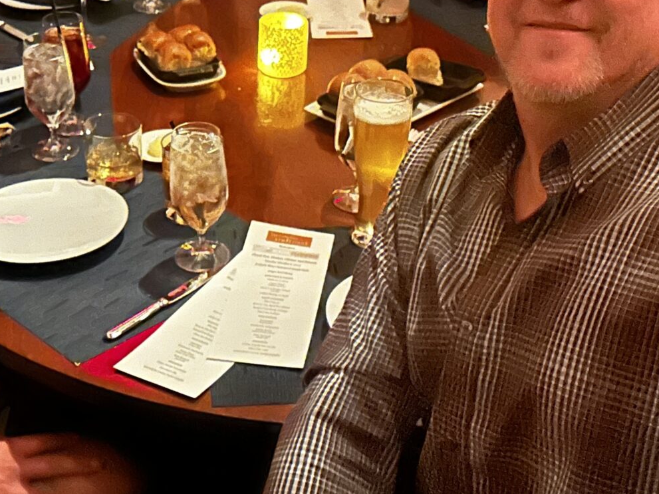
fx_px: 1180
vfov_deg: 23.5
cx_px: 184
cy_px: 150
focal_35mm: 62
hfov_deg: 30.8
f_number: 1.78
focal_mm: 6.86
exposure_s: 1/15
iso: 4000
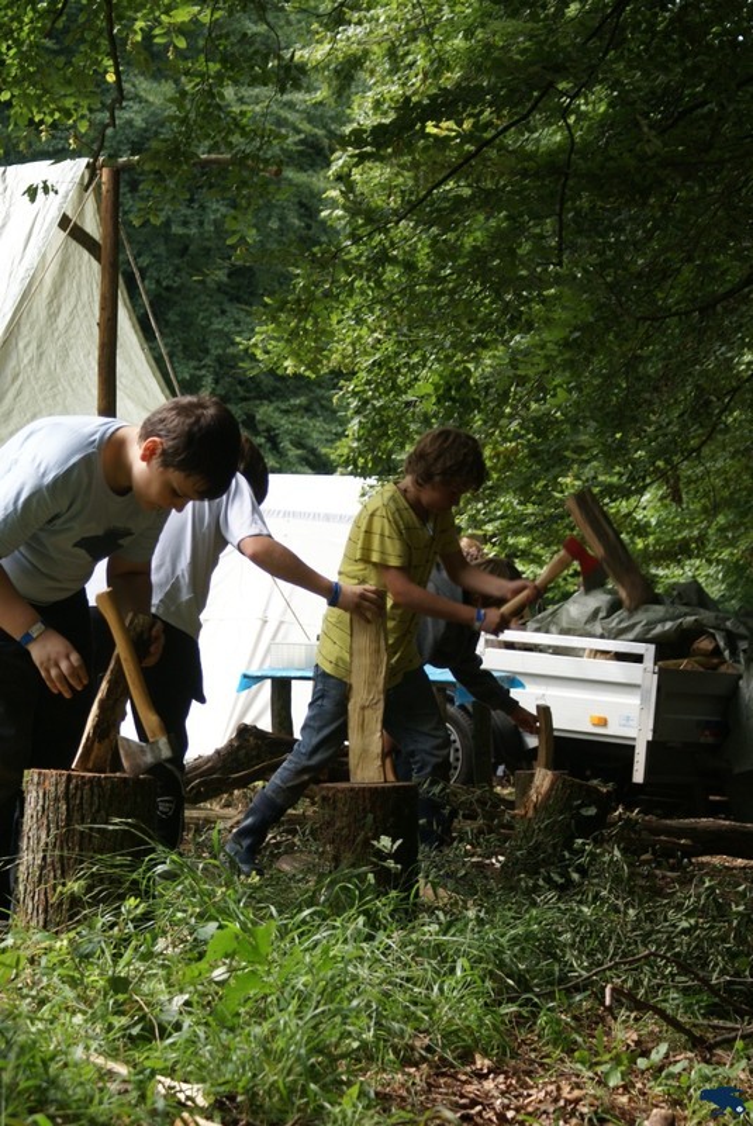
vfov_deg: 22.6
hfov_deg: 15.2
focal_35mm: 90
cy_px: 563
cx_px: 376
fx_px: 2817
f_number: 5.6
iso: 125
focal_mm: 60
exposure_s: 1/200
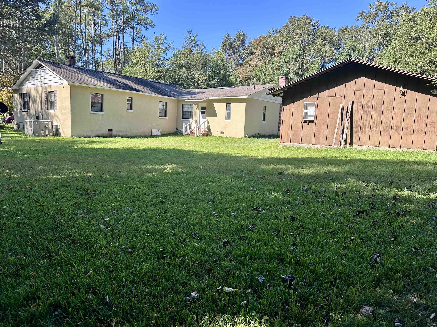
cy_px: 164
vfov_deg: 56.8
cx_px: 218
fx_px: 303
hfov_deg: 71.6
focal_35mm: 24
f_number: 1.78
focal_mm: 6.86
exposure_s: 1/1095
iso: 80
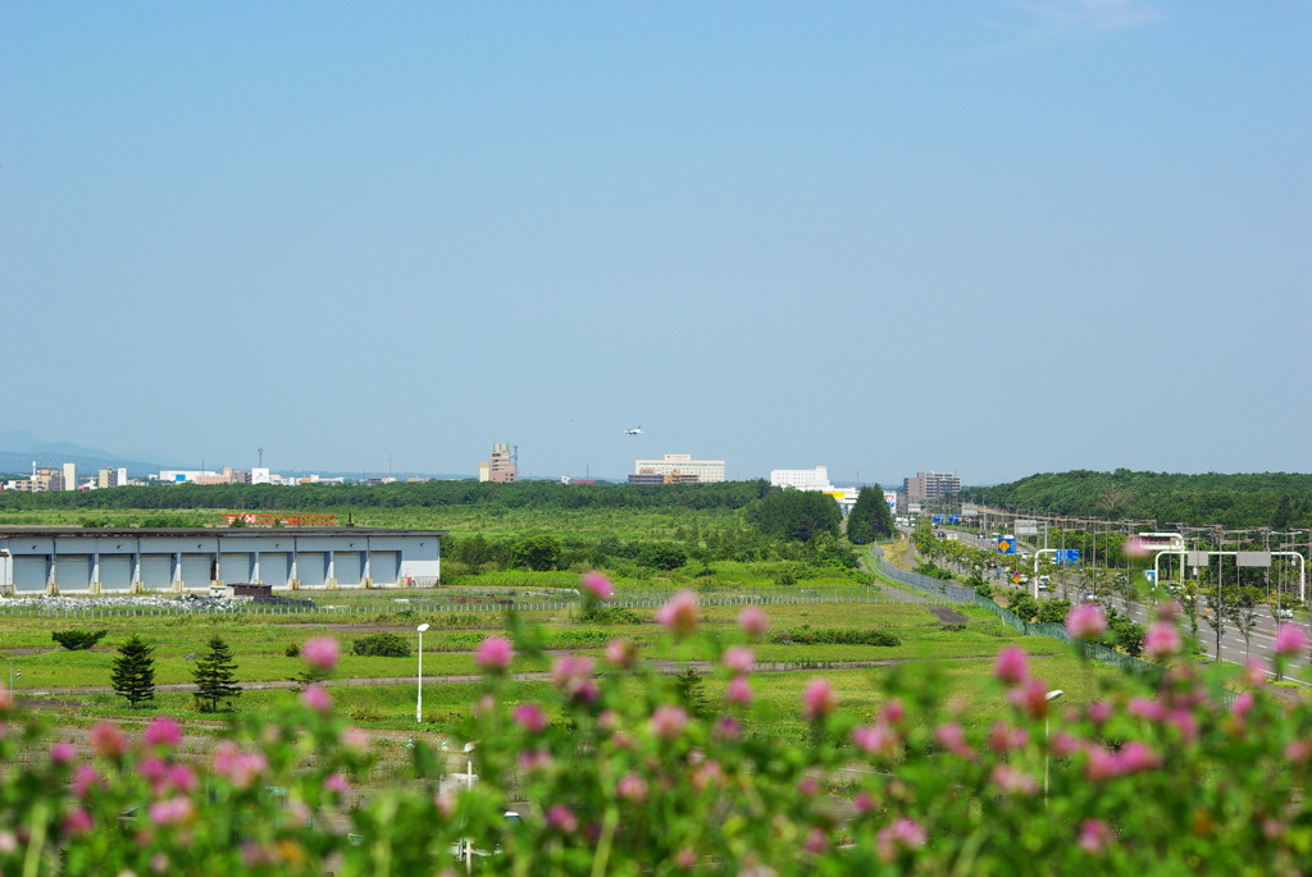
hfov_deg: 19.4
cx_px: 656
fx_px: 3830
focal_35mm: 105
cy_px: 438
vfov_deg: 13.1
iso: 200
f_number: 6.3
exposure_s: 1/1000
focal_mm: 70
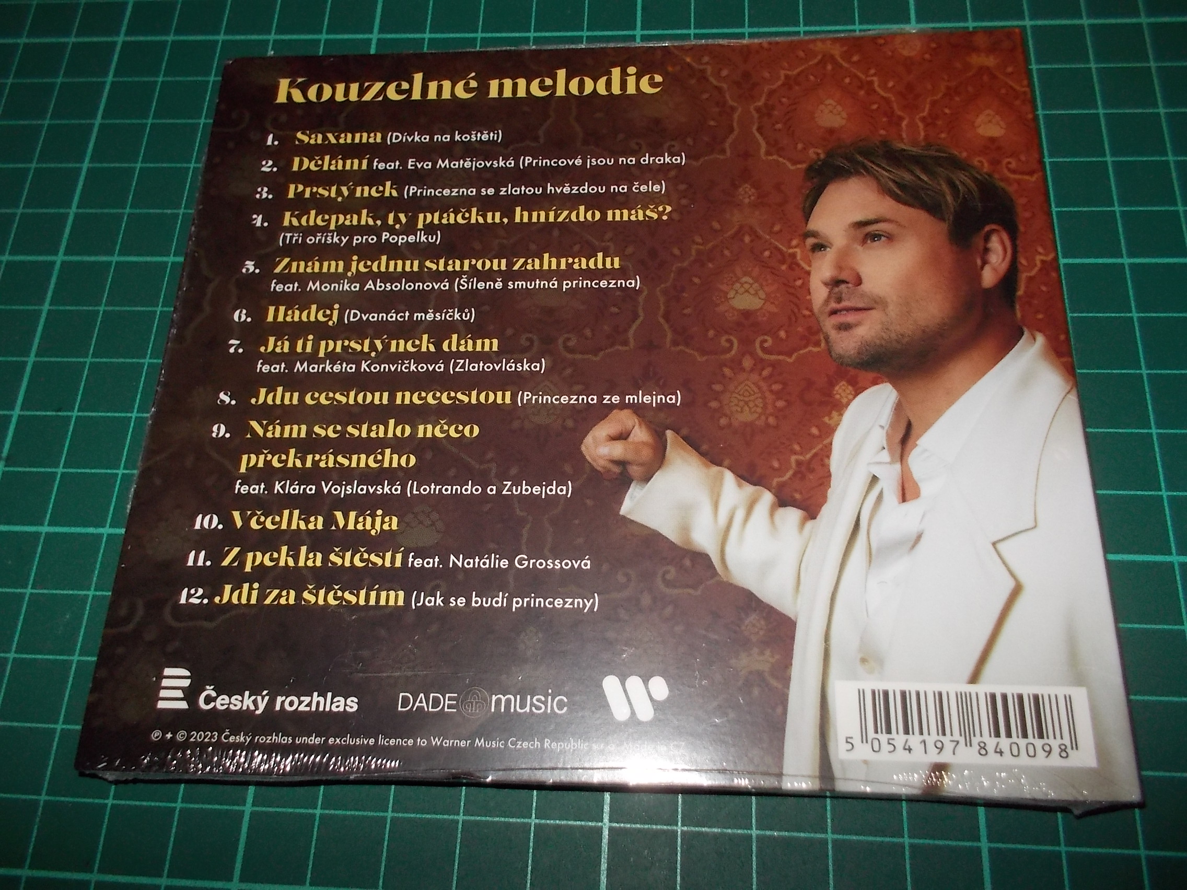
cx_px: 594
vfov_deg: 48.2
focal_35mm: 29
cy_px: 445
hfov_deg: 61.7
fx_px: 994
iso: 200
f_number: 3.3
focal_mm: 4.1
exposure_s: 1/30
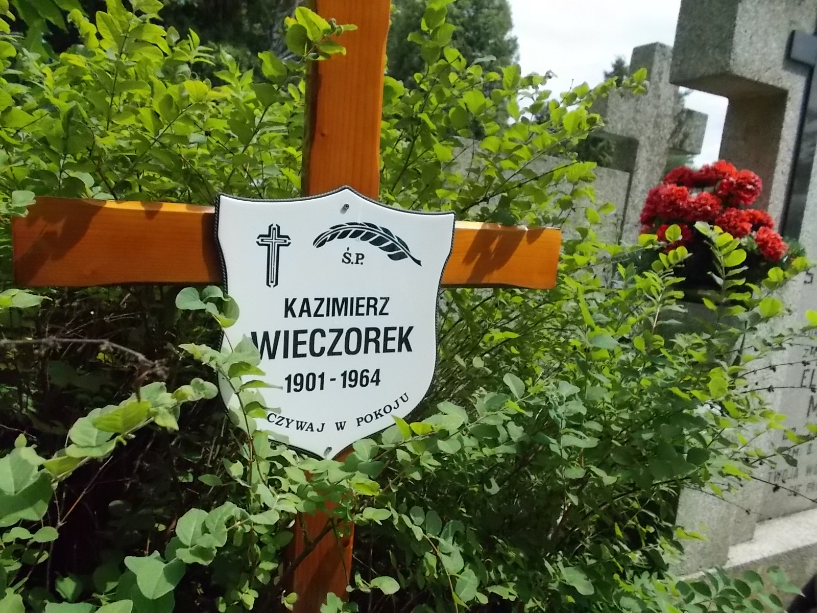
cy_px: 306
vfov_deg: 53.1
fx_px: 614
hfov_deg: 67.3
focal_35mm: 26
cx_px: 408
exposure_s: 1/640
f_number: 8
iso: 400
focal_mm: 4.6
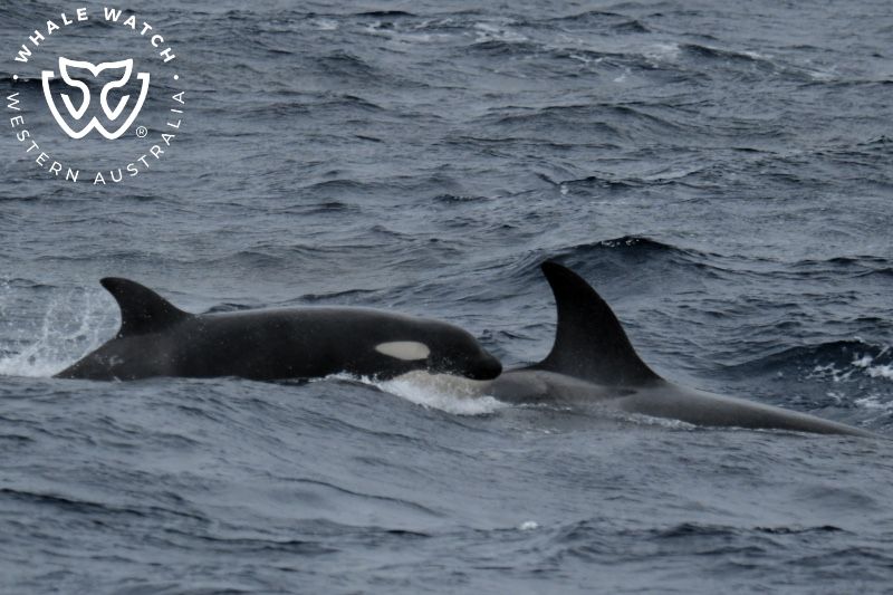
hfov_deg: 7.6
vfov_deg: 5.1
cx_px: 446
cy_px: 298
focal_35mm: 270
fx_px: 6696
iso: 1600
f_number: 5.6
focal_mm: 270
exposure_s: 1/8000
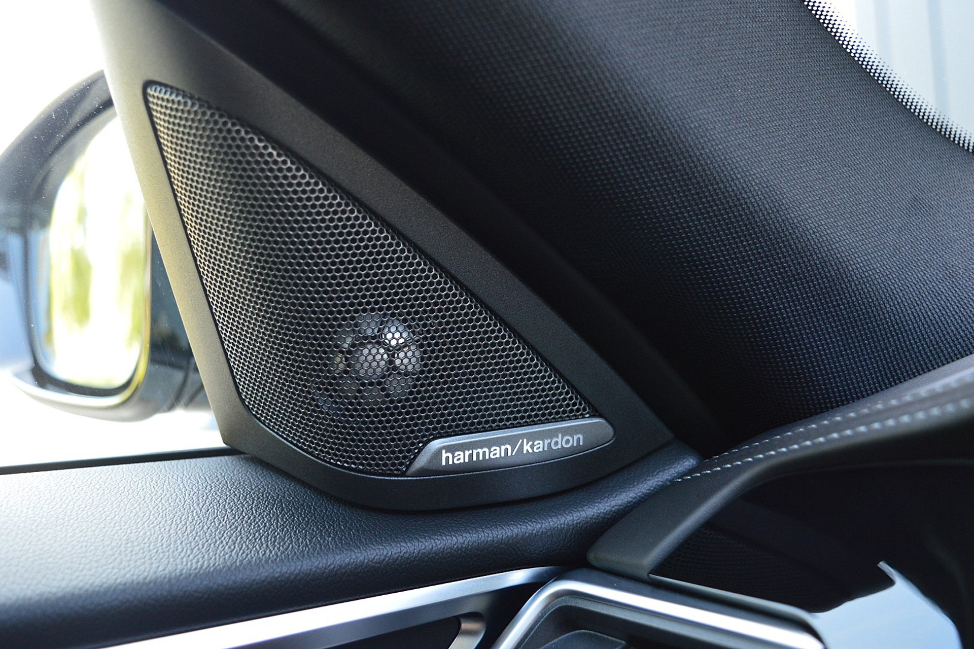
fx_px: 1015
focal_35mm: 38
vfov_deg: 35.5
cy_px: 324
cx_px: 487
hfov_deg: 51.3
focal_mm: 25
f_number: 4
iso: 800
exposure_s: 1/60
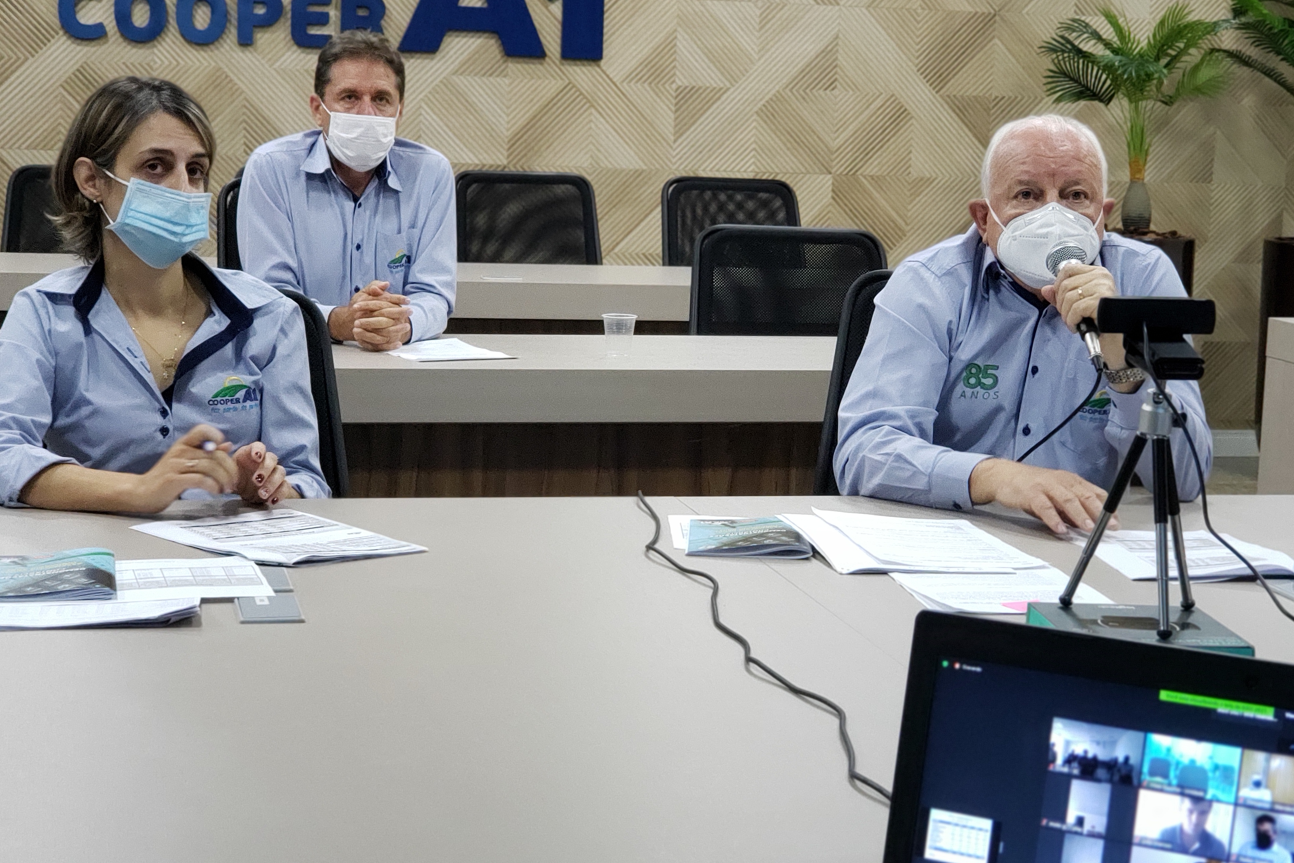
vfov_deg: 20.3
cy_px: 440
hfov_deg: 30.1
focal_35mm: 67
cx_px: 662
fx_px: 2408
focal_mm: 6
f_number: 2.4
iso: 200
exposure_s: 1/30
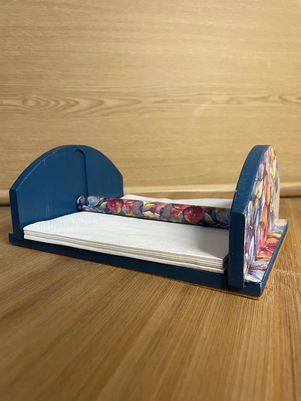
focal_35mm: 26
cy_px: 200
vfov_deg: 67.3
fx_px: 302
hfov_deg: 53.1
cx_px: 150
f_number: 1.6
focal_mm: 4.2
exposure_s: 1/60
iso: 160
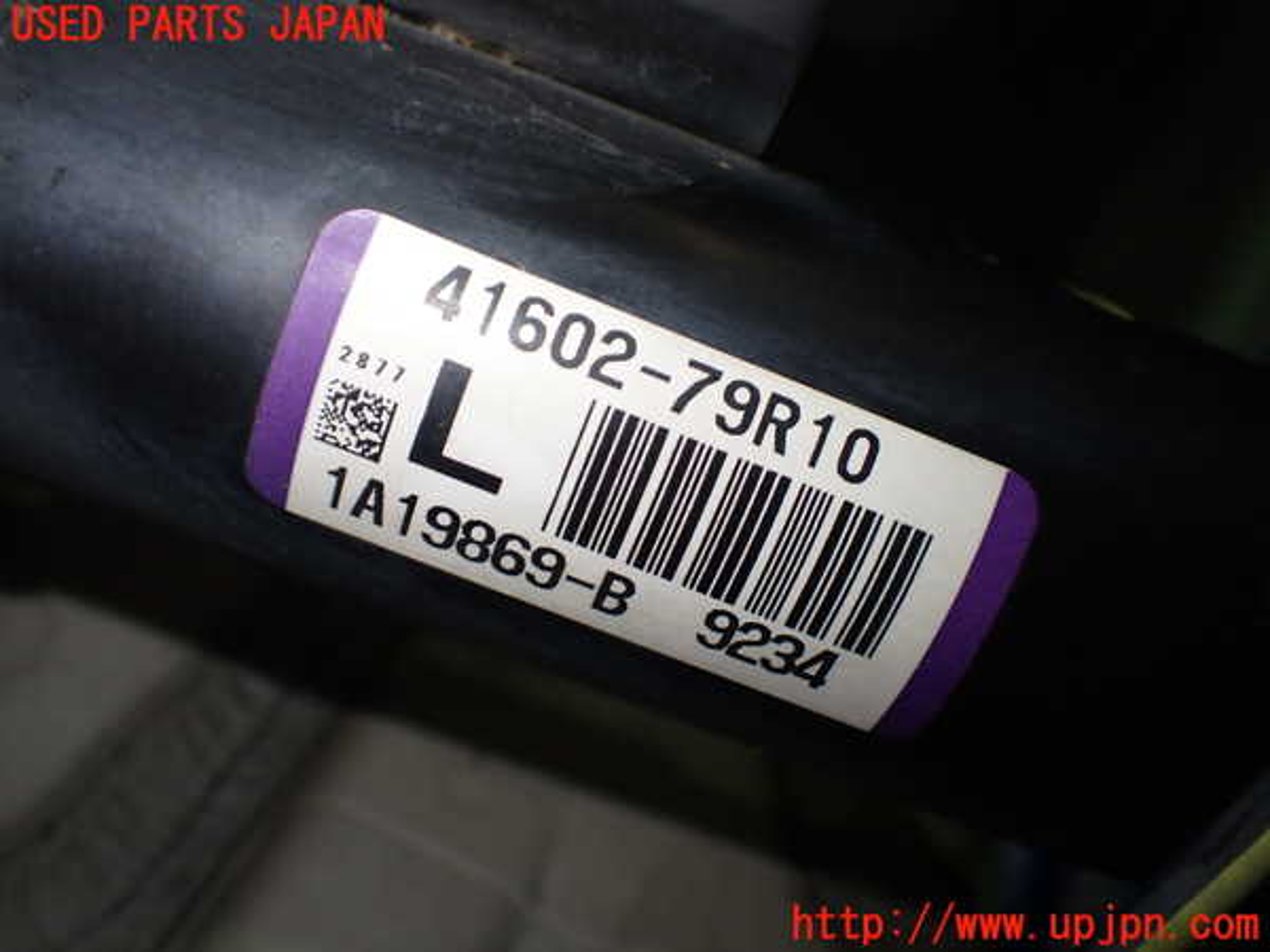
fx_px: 1101
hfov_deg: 60.0
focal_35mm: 30
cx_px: 635
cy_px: 476
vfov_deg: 46.8
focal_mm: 5.4
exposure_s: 1/125
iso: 200
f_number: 2.3
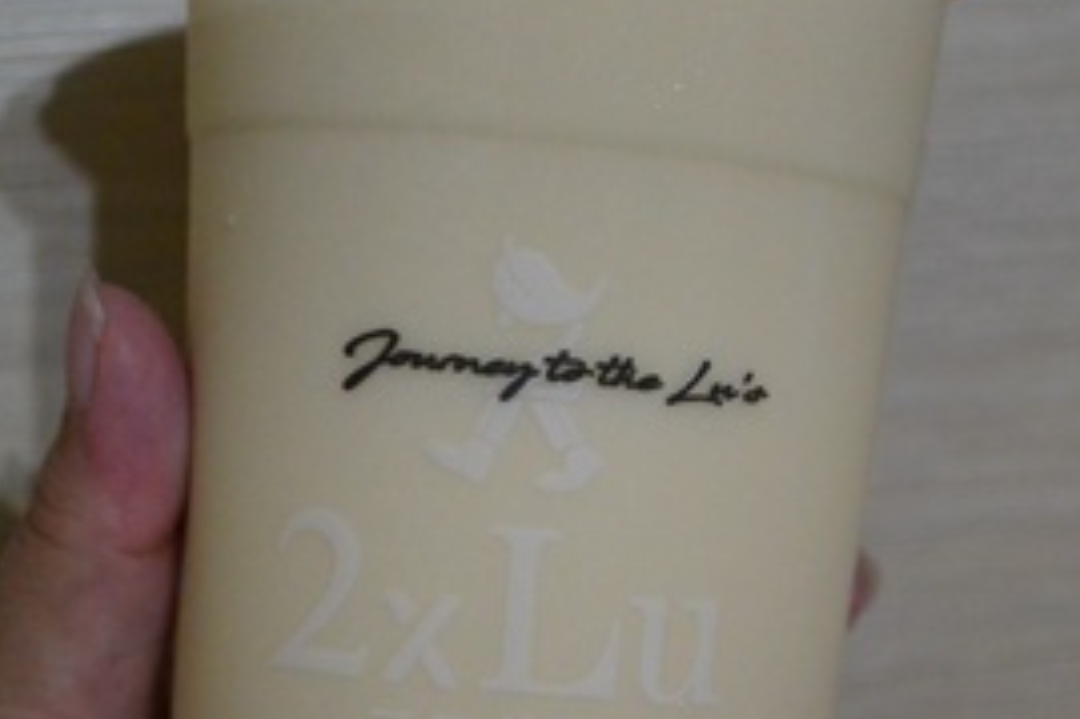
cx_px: 590
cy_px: 364
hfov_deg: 22.4
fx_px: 2728
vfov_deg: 15.0
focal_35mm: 91
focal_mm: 18.5
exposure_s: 1/80
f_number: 1.8
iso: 800
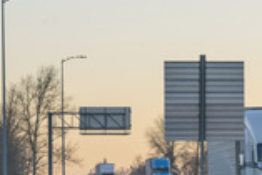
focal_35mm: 303
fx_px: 2207
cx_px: 402
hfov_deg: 6.7
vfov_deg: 4.5
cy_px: 137
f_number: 11
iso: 800
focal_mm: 85
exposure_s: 1/160
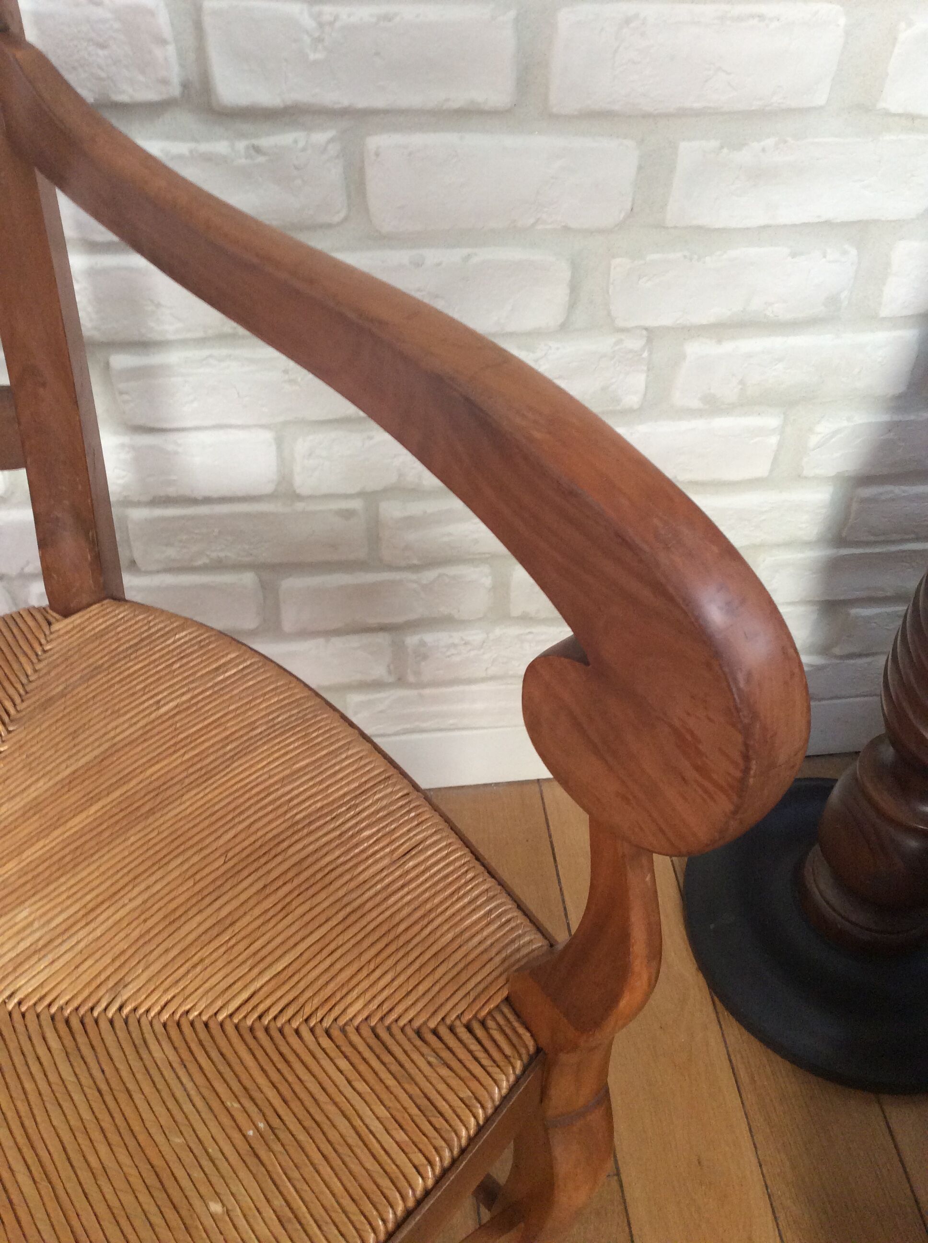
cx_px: 464
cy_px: 622
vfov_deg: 56.9
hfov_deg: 44.1
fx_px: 1147
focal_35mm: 32
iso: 80
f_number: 2.4
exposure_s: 1/25
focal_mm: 3.3
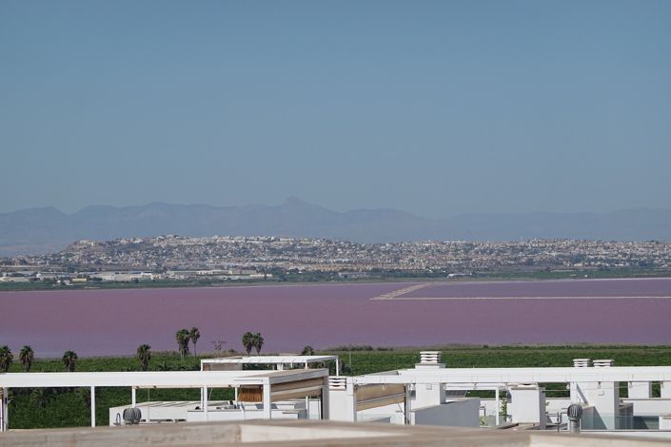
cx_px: 336
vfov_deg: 6.9
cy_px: 224
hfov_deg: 10.3
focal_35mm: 200
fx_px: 3727
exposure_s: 1/1000
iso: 125
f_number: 6.3
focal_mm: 72
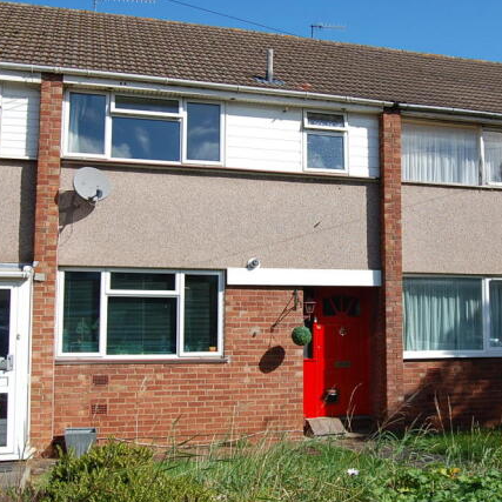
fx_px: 771
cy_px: 254
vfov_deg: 36.1
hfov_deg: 35.4
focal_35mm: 47
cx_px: 369
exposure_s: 1/400
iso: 200
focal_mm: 24
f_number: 10
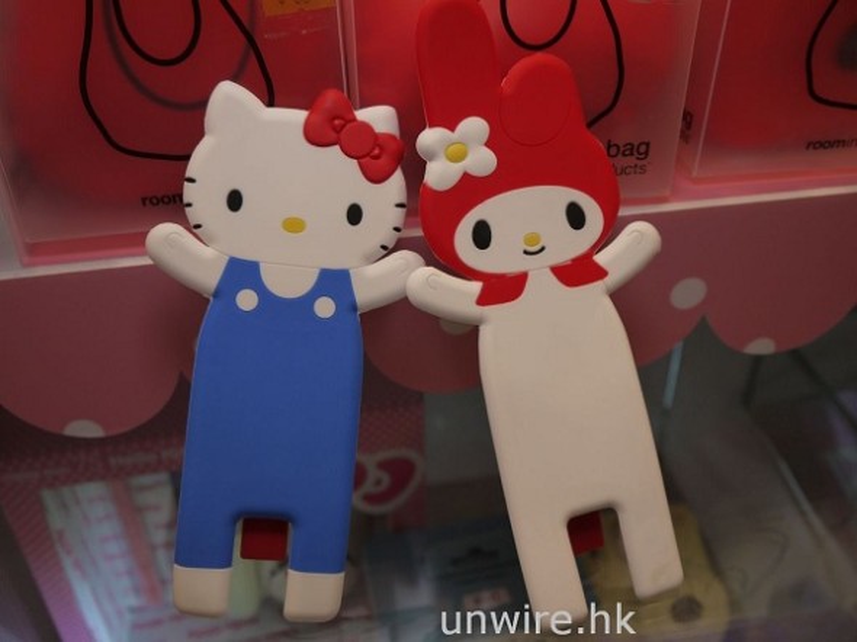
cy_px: 321
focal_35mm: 36
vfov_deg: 39.6
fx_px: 891
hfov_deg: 51.4
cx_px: 428
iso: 100
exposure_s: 1/125
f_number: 4.1
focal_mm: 18
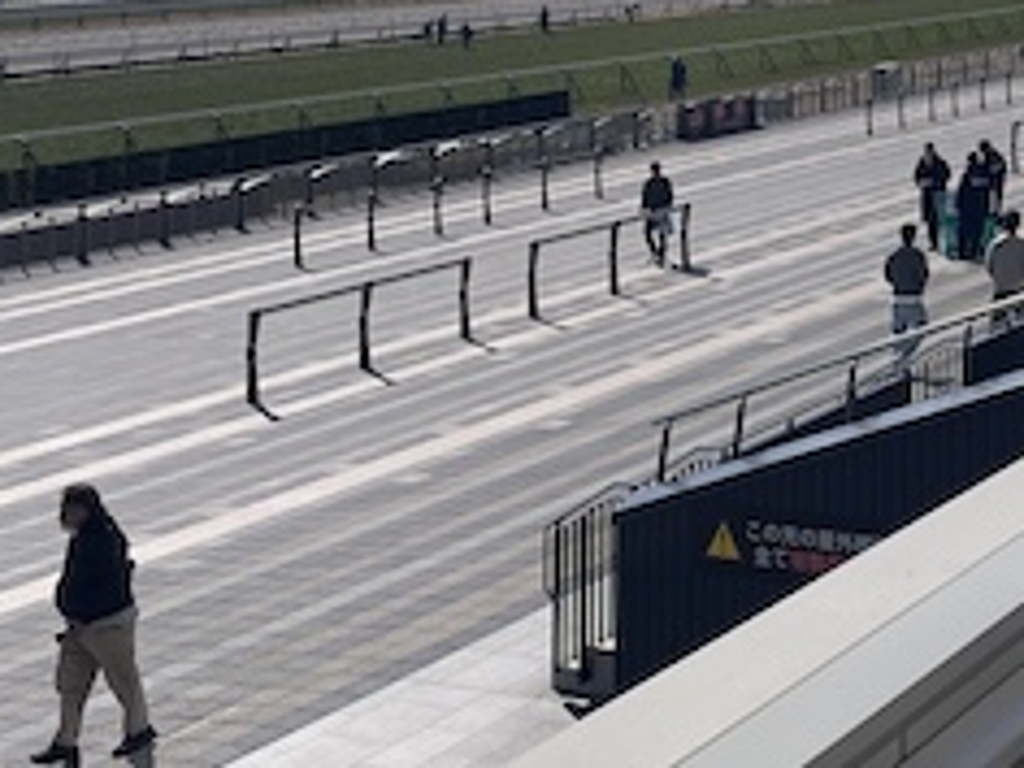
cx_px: 1202
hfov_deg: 26.4
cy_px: -178
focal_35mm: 66
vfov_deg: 20.6
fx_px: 1952
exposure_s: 1/9091
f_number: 1.6
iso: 32
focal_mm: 4.2
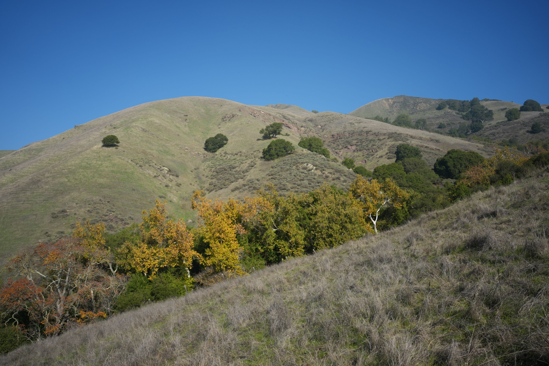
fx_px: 427
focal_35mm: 28
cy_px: 183
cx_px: 274
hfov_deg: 65.5
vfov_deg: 46.4
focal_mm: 28
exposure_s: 1/2000
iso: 200
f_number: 4
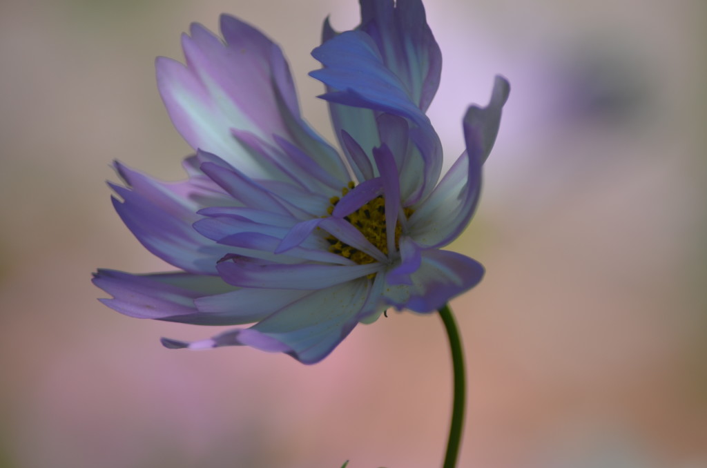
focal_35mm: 405
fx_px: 7936
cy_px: 234
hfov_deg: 5.1
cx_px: 354
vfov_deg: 3.4
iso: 200
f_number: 6.3
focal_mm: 270
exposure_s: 1/640
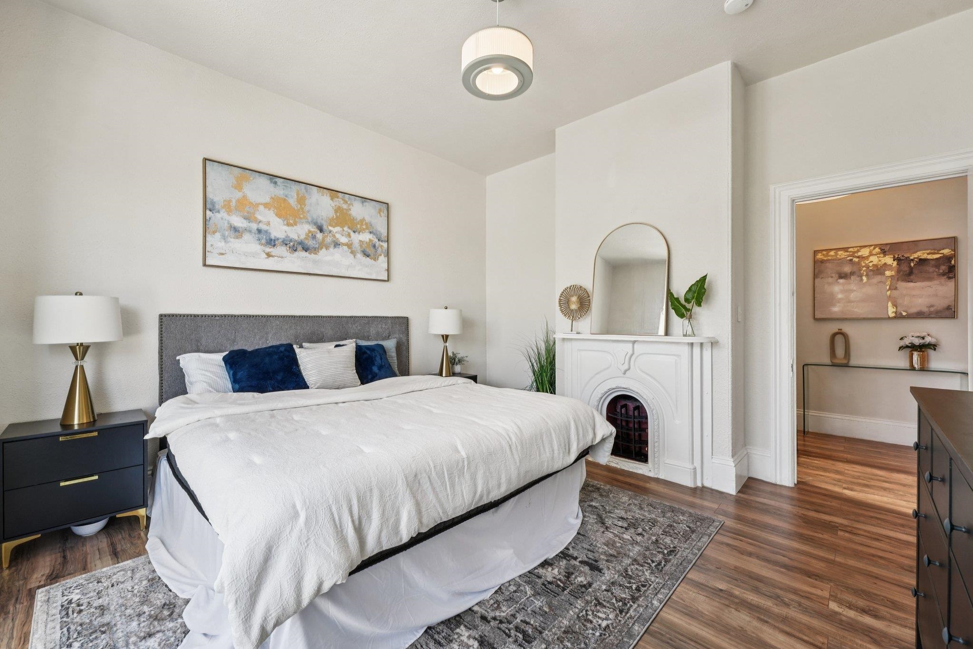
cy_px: 324
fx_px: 378
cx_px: 486
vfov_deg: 81.2
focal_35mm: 14
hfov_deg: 104.3
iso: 640
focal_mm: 14
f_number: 8
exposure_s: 1/60
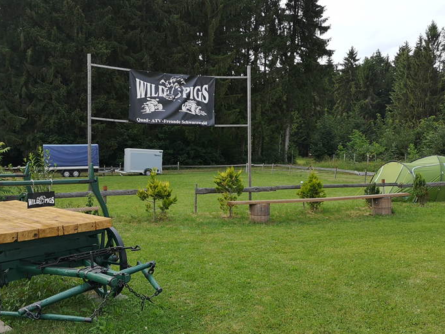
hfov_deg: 53.9
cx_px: 210
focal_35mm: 34
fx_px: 437
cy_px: 174
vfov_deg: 41.8
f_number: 1.8
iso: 50
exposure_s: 1/779
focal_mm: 3.95
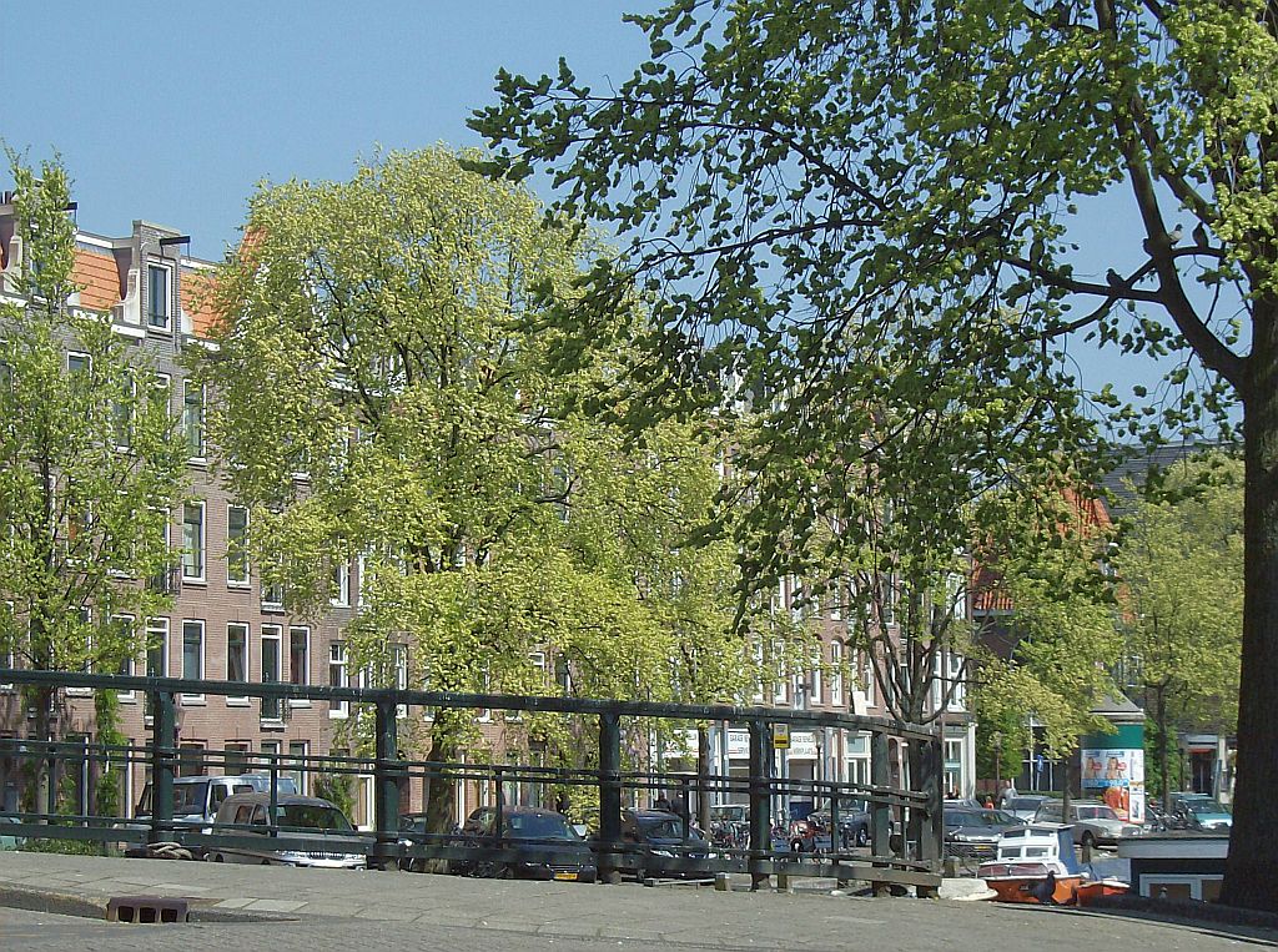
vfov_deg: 13.7
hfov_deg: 18.3
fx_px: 3978
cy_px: 476
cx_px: 639
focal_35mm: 108
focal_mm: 18
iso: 100
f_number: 7.8
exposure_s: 1/310
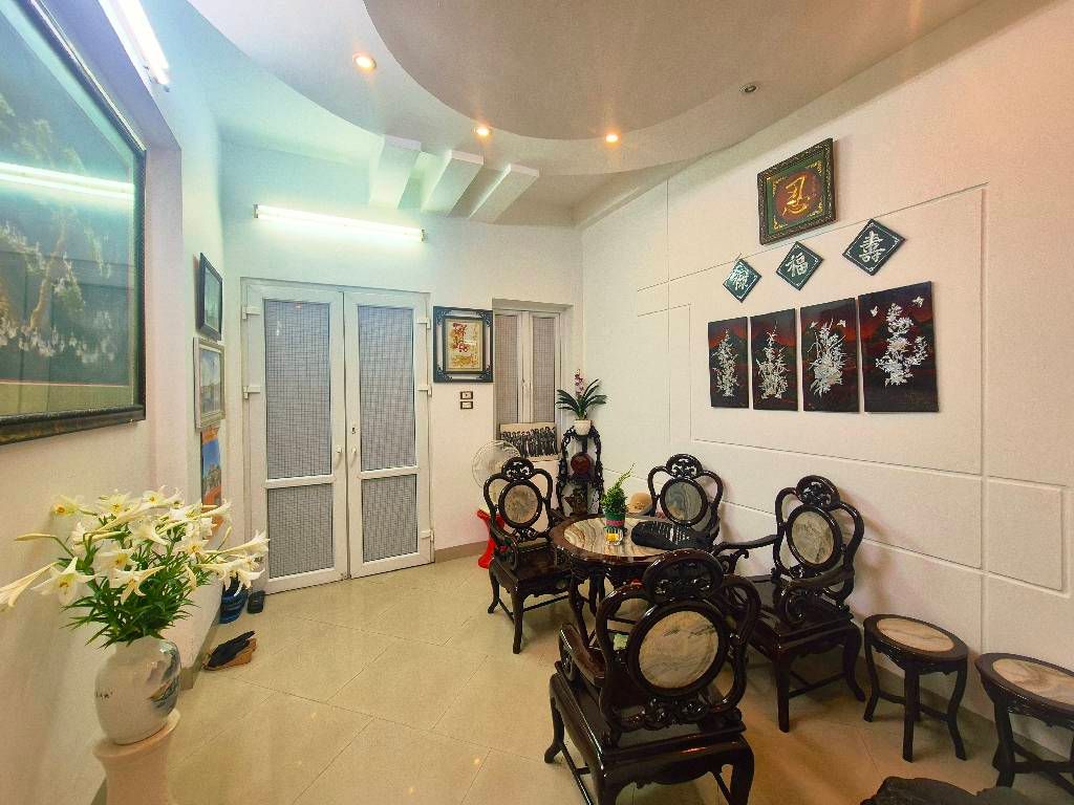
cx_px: 537
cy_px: 402
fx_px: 403
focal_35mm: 13
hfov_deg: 106.2
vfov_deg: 89.9
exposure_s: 1/50
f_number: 2.2
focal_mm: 2.2
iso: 125
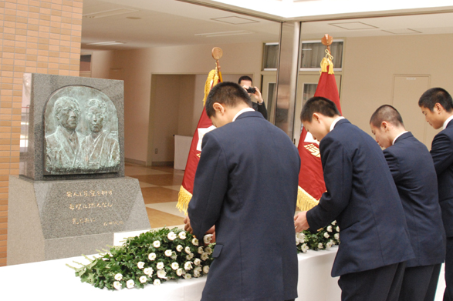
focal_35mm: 43
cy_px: 150
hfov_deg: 45.4
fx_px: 541
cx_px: 229
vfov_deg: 31.2
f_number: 5.6
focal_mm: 28
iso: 1600
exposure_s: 1/125
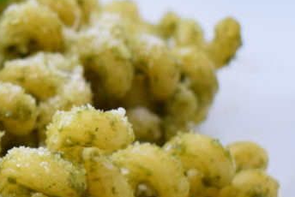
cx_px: -66
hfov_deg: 16.8
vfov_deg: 11.8
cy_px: 153
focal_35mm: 116
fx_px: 951
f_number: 4
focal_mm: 26
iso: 1400
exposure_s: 1/125
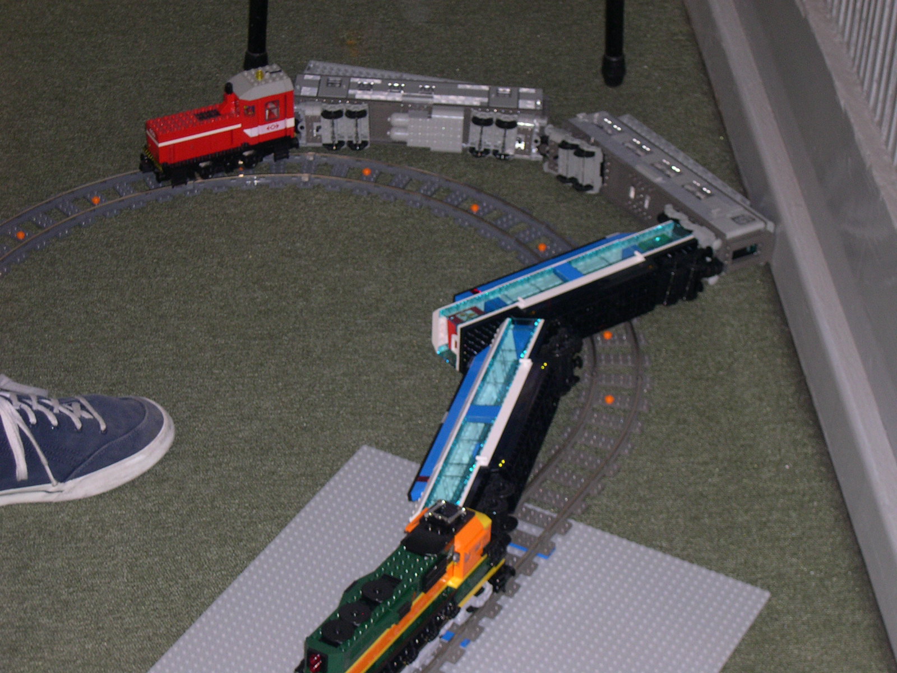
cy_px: 336
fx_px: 2384
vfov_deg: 16.1
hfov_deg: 21.3
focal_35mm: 92
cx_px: 448
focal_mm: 19.5
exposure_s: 1/60
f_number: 4.5
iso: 236
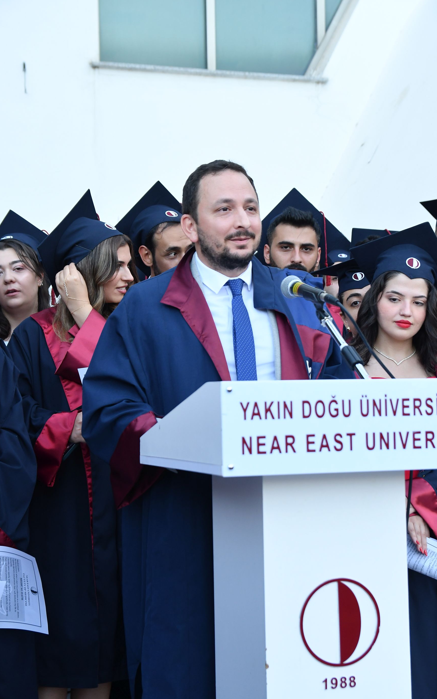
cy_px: 350
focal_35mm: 71
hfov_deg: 18.3
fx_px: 1353
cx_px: 221
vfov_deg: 29.0
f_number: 4
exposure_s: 1/320
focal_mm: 46
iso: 800
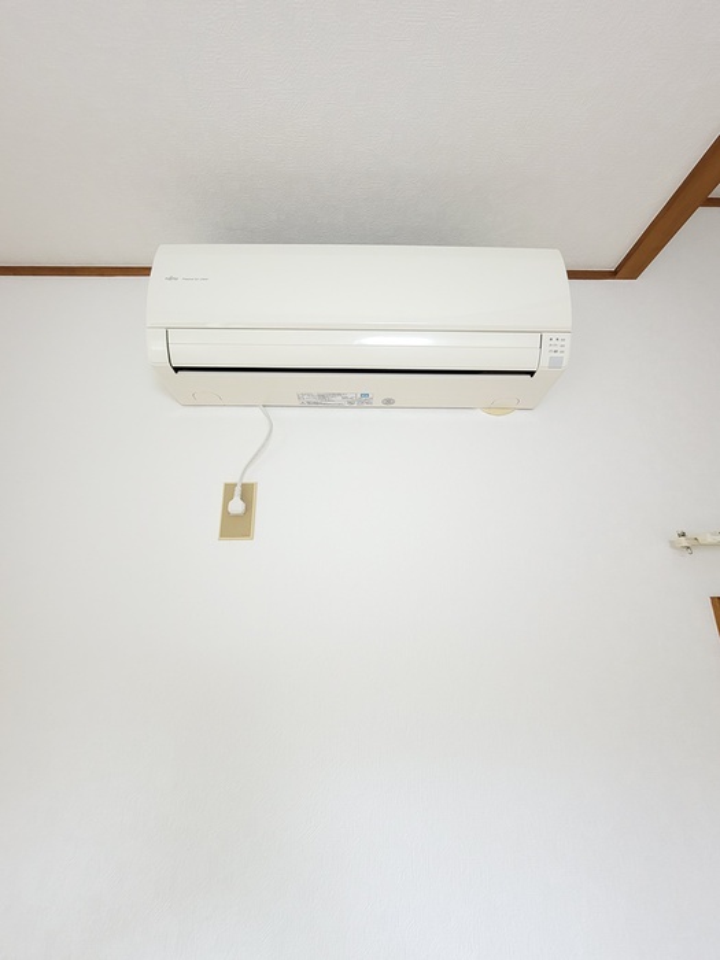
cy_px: 480
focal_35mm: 13
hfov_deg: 89.9
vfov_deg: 106.2
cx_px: 360
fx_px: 361
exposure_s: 1/50
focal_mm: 2.2
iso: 400
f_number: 2.2
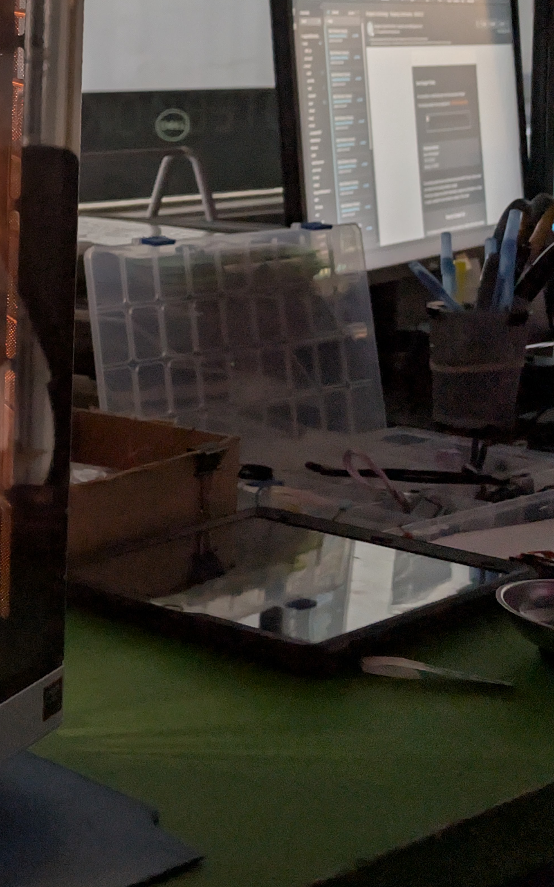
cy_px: 271
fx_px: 1594
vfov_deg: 30.8
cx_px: -564
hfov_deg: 15.6
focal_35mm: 66
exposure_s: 1/72.6
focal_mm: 6.9
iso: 139
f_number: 1.68
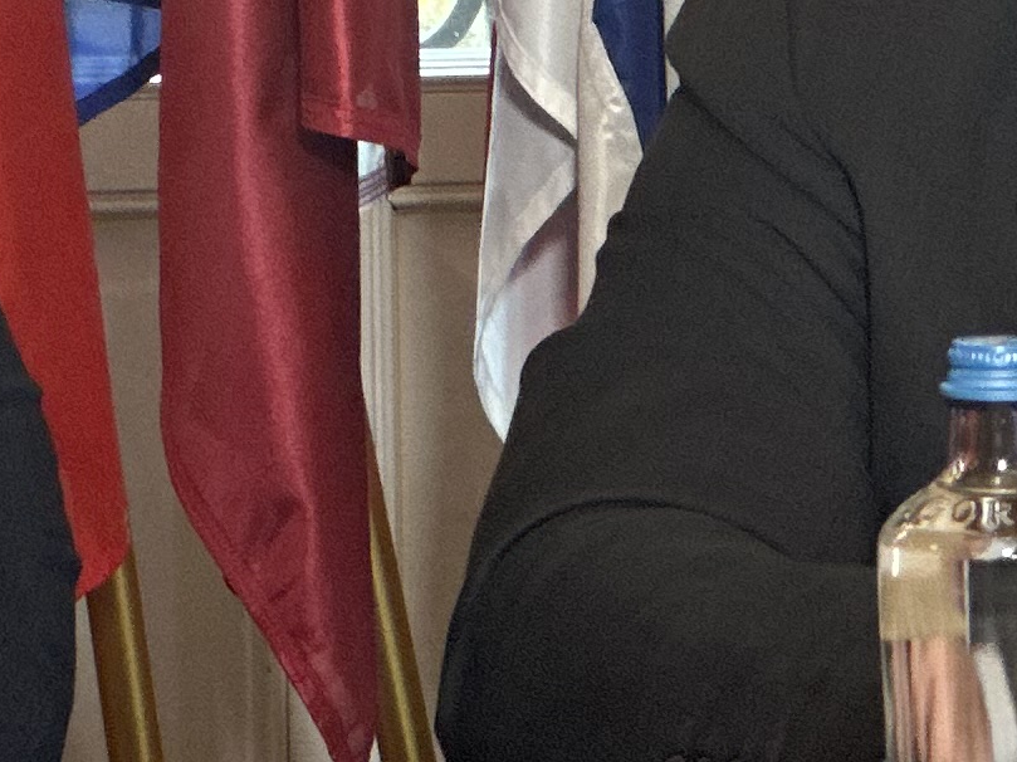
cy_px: -273
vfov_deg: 3.9
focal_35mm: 384
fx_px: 11277
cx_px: -662
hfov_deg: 5.1
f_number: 2.8
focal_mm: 9
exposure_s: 1/33
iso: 200
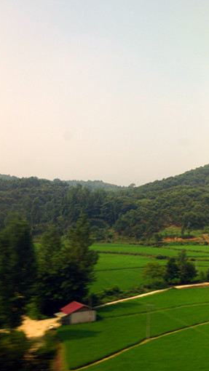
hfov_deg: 22.1
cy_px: 188
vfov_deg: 42.9
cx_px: 279
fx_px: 473
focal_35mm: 48
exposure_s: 1/80
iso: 100
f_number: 6.3
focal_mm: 20
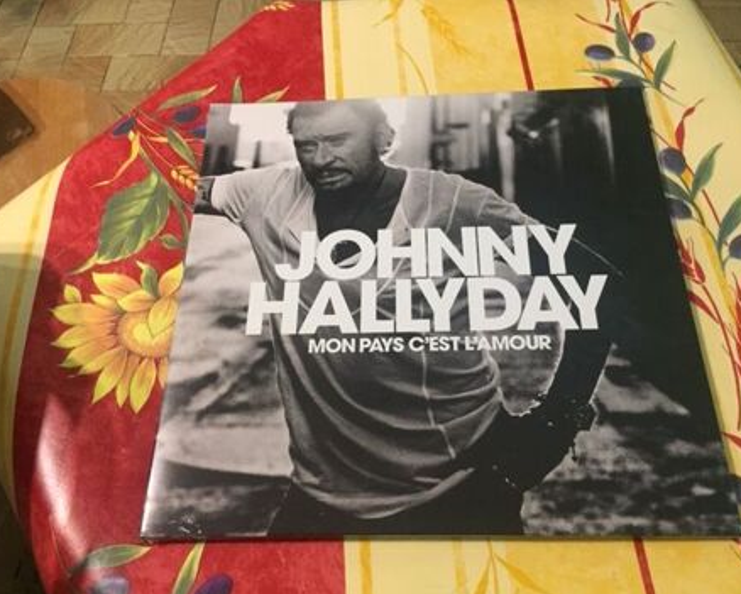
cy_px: 303
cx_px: 384
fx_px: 680
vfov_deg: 47.2
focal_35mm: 31
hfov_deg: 57.1
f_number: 2.2
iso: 320
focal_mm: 4.15
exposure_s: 1/17
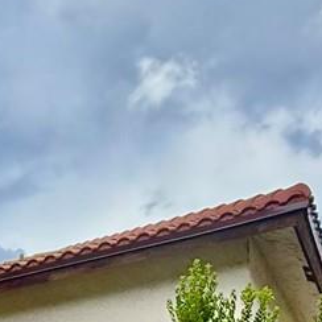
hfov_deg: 19.7
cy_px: 565
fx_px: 852
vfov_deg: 17.6
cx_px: -92
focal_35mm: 81
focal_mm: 2.22
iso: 64
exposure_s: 1/1497
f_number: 2.2
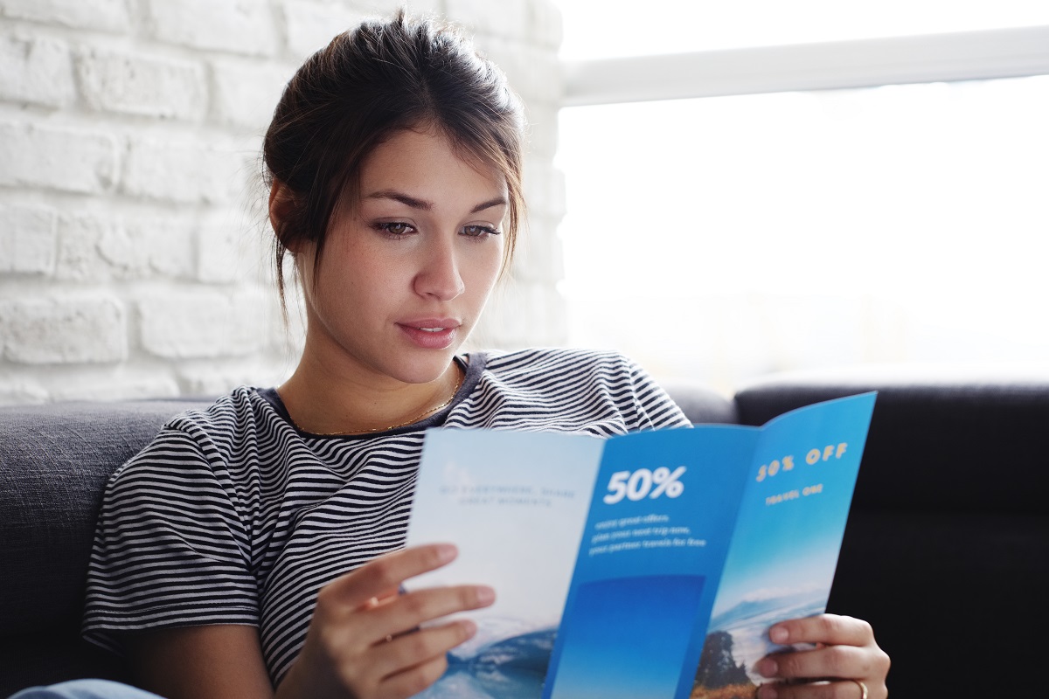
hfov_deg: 27.0
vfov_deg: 18.2
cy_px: 350
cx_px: 524
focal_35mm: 75
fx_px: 2185
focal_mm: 50
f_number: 3.5
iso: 500
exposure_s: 1/200
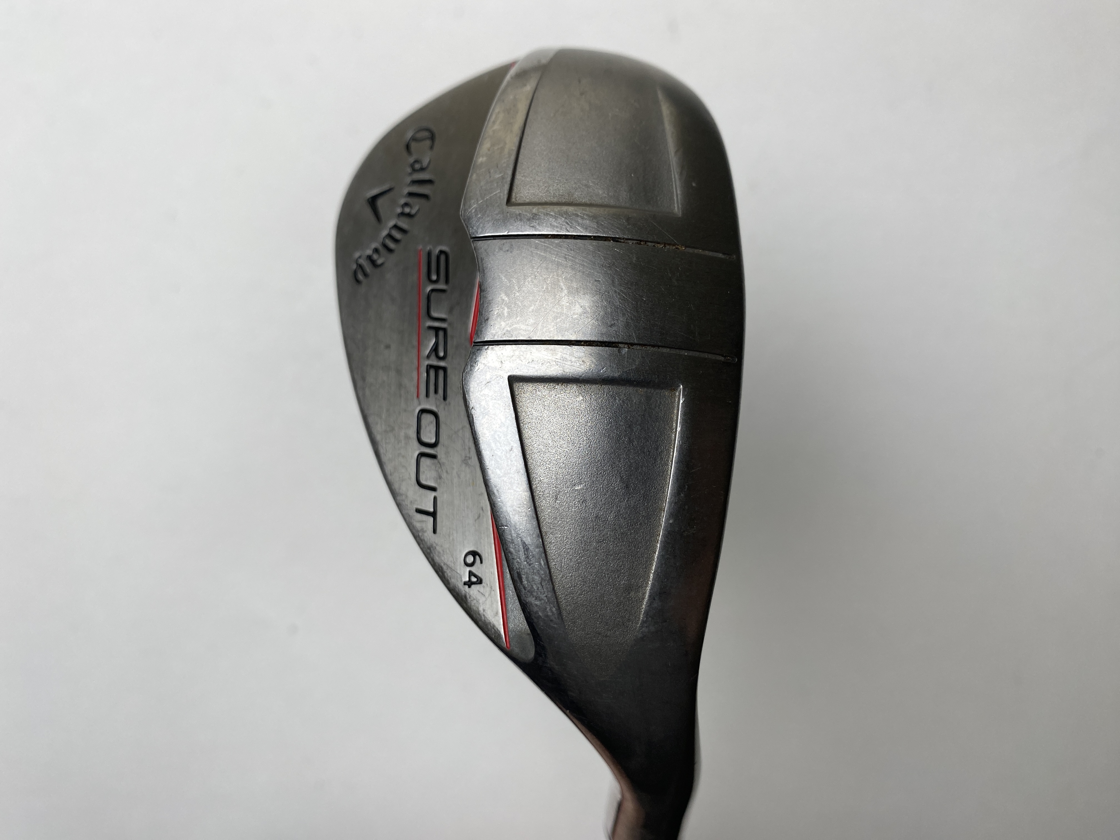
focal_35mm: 26
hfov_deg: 67.3
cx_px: 560
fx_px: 841
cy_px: 420
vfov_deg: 53.1
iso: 32
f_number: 1.8
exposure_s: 1/324
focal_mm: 4.25
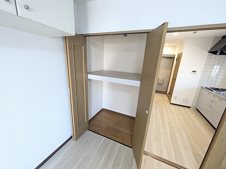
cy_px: 84
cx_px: 113
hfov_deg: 102.1
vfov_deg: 85.7
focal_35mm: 14
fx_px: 91
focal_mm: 1.83
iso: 386
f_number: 2.2
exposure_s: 1/60
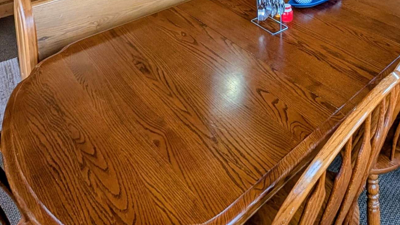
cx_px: 279
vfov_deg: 26.8
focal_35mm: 31
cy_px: -113
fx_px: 329
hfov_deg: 60.5
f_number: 1.7
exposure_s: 1/120
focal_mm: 2.02
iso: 115
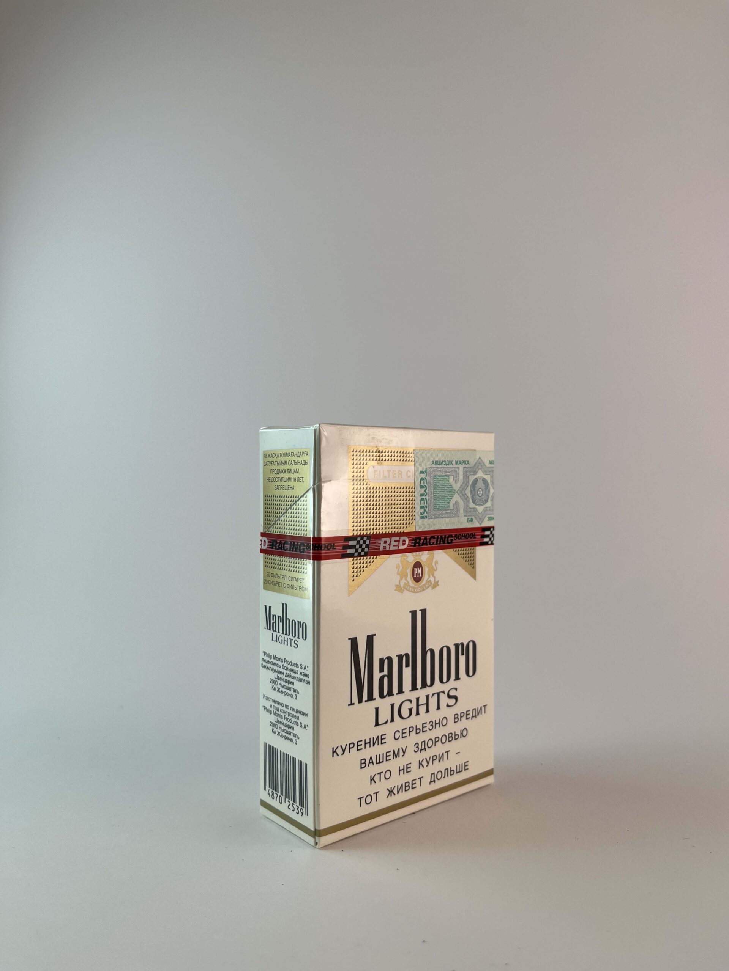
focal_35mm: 26
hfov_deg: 53.1
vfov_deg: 67.3
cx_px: 364
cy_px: 486
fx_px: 730
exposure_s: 1/452
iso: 50
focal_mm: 5.1
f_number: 1.6
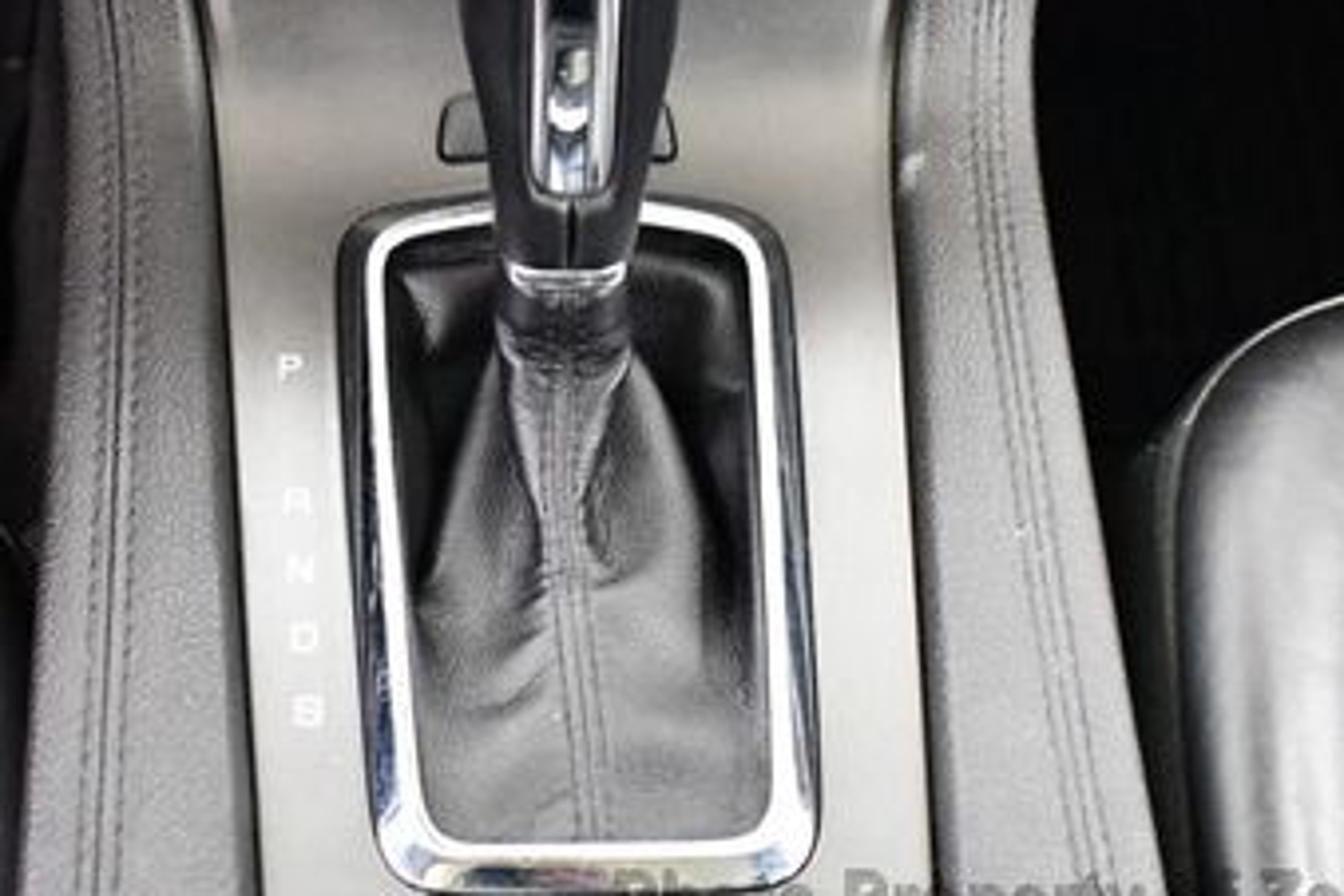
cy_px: 131
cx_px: 567
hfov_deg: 29.6
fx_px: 2538
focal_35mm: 68
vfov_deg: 19.7
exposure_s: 1/60
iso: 5600
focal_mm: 18
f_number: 3.5
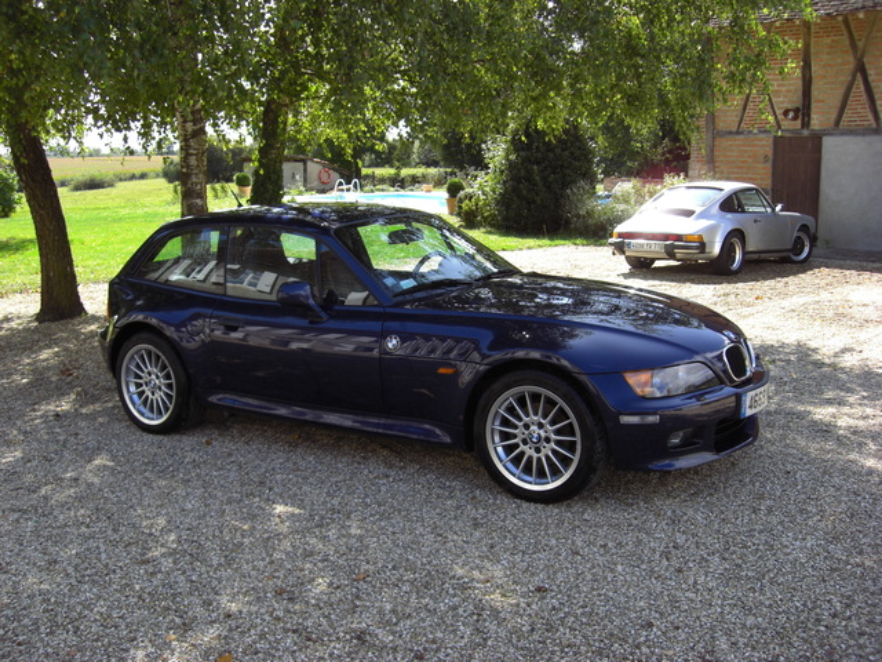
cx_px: 441
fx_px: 968
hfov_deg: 49.0
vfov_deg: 37.7
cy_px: 331
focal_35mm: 38
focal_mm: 6.2
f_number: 2.7
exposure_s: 1/320
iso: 64
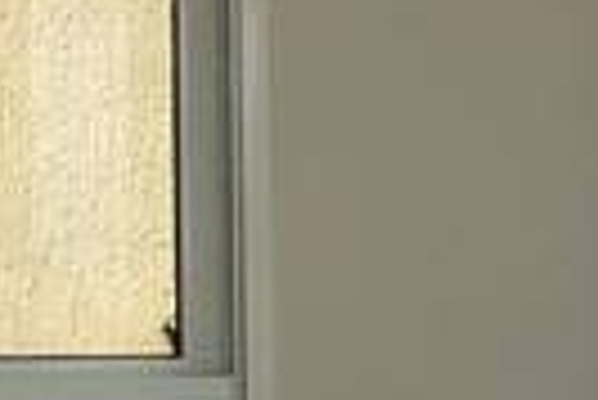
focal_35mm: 224
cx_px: -868
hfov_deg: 8.4
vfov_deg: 6.1
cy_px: -166
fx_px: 3725
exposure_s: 1/120
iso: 50
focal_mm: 4
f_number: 1.8
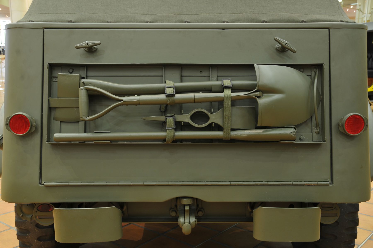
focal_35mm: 39
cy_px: 124
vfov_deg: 34.1
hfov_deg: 49.6
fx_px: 404
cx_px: 186
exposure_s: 1.3
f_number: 8
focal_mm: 26
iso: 200
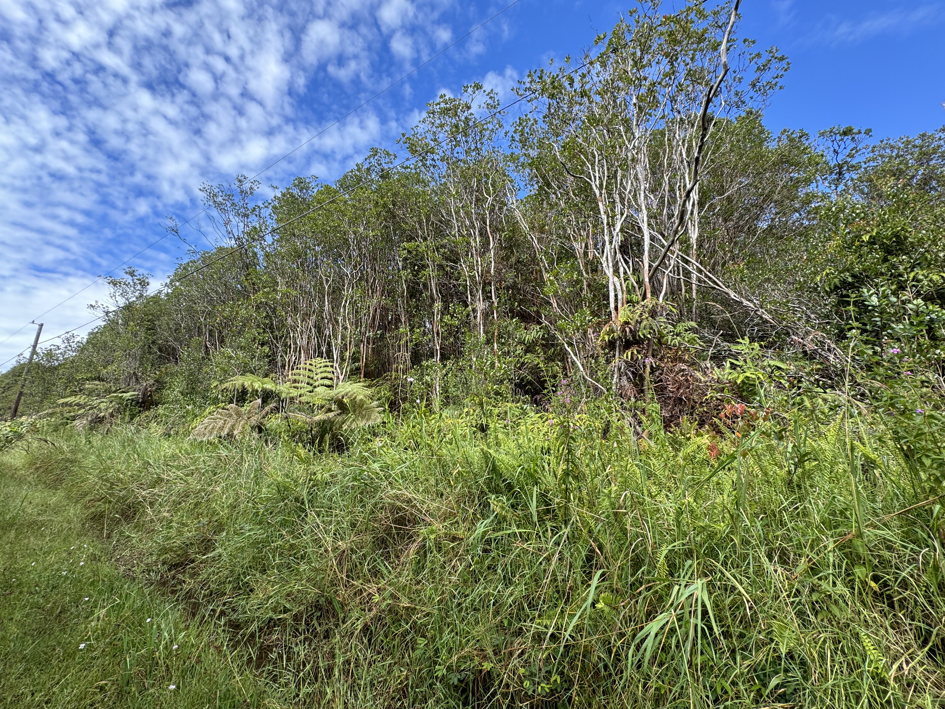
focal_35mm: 14
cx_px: 472
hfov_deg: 102.1
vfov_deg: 85.7
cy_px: 354
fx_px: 382
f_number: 2.2
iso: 40
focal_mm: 2.22
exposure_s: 1/352
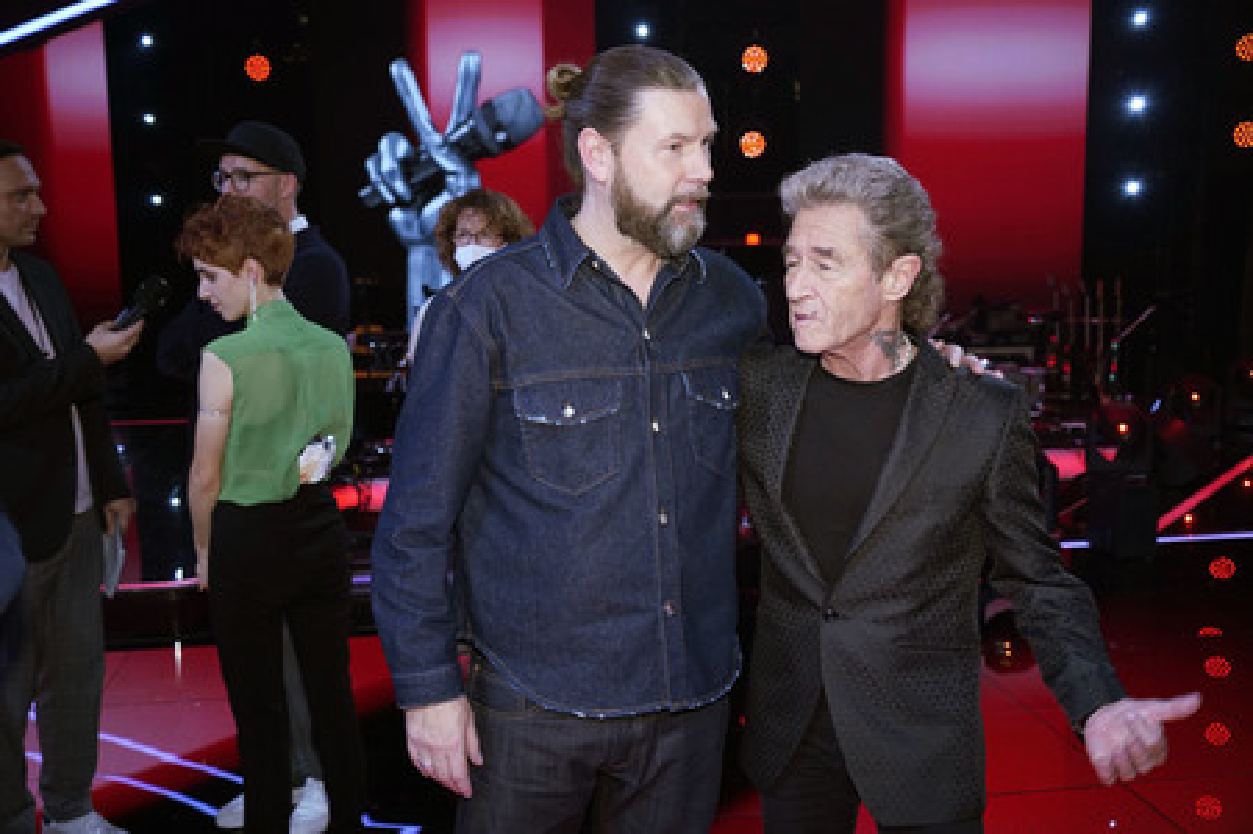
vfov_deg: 35.9
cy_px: 417
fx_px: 1287
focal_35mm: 37
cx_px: 626
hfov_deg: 51.9
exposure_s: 1/125
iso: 1600
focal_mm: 37
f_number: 4.5
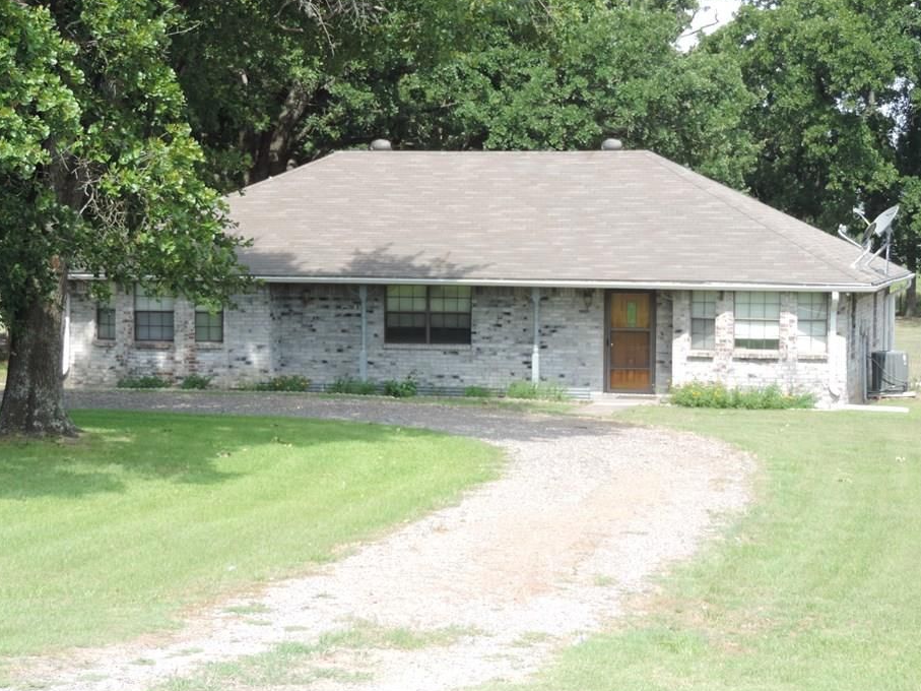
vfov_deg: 15.4
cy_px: 327
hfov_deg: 20.4
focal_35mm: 96
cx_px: 416
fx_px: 2554
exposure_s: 1/500
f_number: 4
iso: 200
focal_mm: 15.1
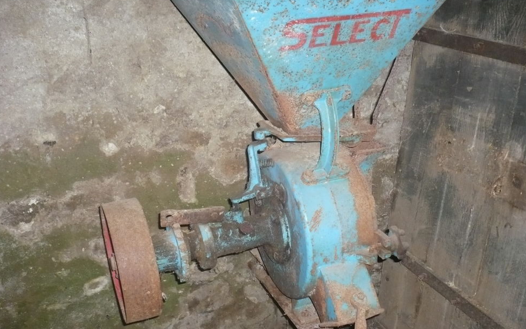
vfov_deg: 33.6
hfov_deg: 51.5
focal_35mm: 38
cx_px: 267
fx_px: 545
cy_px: 173
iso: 250
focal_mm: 5.8
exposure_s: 1/30
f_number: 2.8
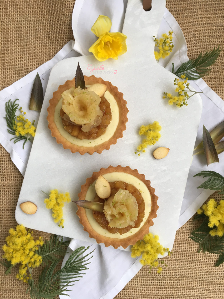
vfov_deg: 61.7
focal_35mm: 29
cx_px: 112
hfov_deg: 48.2
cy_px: 150
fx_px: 250
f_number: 2.2
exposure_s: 1/33
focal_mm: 4.15
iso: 32
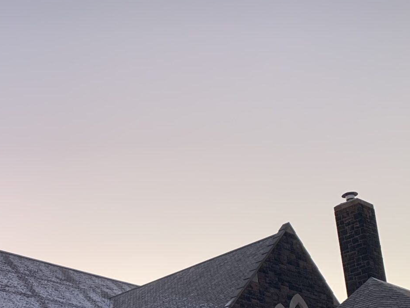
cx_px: 9
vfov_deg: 24.6
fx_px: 675
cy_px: 304
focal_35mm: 57
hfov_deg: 31.5
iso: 100
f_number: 1.8
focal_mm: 4.25
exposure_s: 1/100
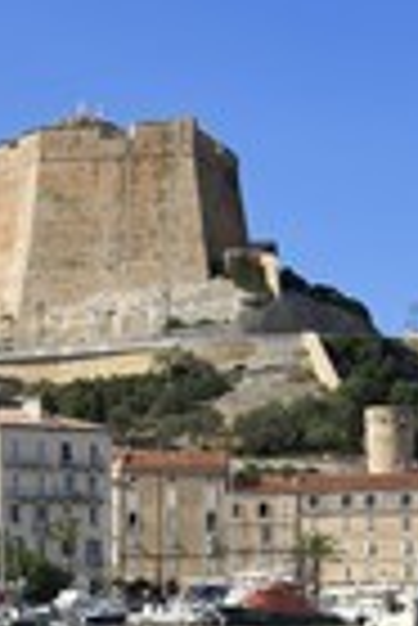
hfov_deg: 8.6
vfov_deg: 13.0
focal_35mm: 157
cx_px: -157
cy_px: 554
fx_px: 2727
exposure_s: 1/320
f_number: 13
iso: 200
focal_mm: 52
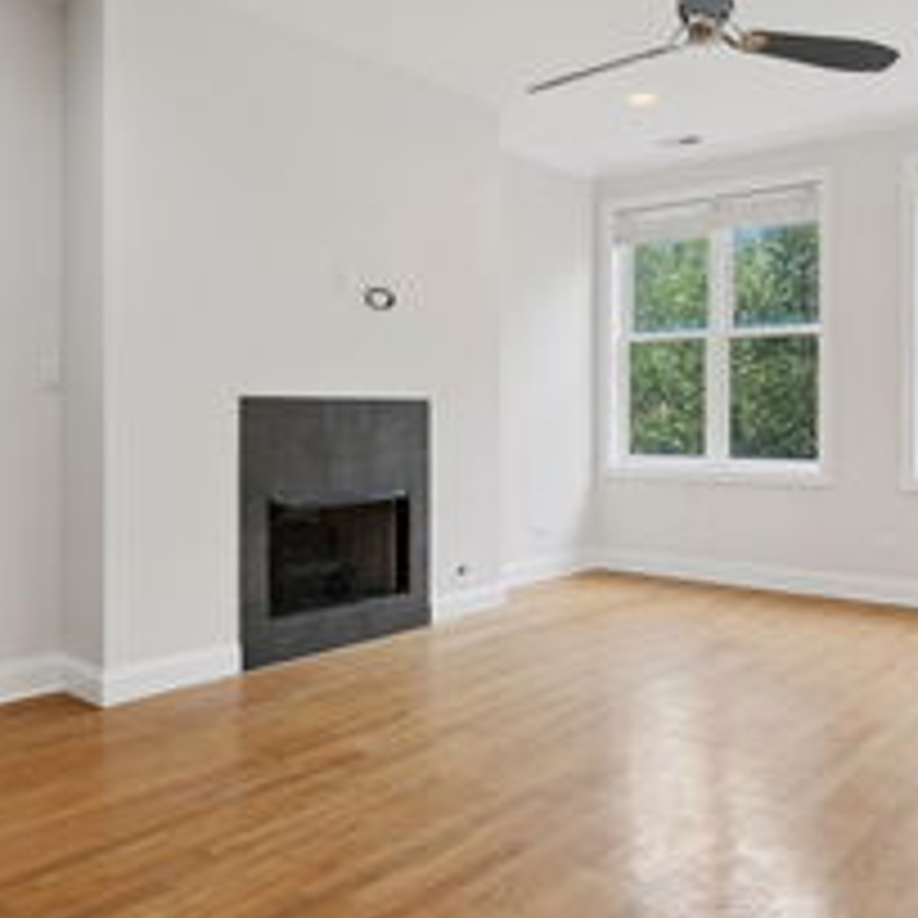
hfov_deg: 51.1
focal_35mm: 32
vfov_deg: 51.0
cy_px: 418
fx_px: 960
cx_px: 464
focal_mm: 16
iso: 320
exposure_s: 1/6
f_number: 9
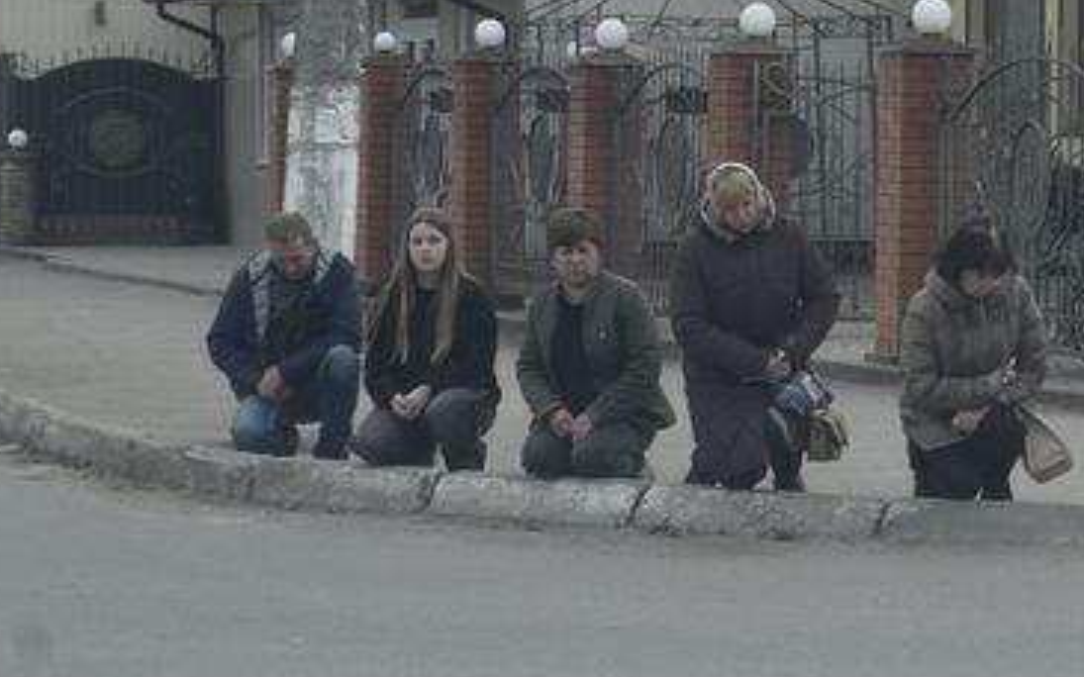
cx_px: 1066
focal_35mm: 173
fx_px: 5112
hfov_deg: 12.0
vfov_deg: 7.6
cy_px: 328
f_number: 8
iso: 250
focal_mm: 55
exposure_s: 1/250
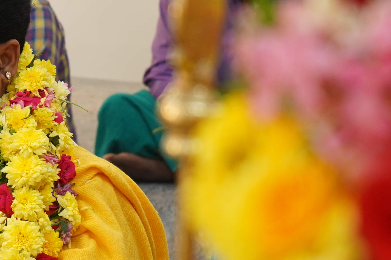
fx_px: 2379
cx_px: -43
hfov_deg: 9.3
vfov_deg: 6.3
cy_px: 222
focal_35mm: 219
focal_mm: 70
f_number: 5.6
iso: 1000
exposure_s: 1/100
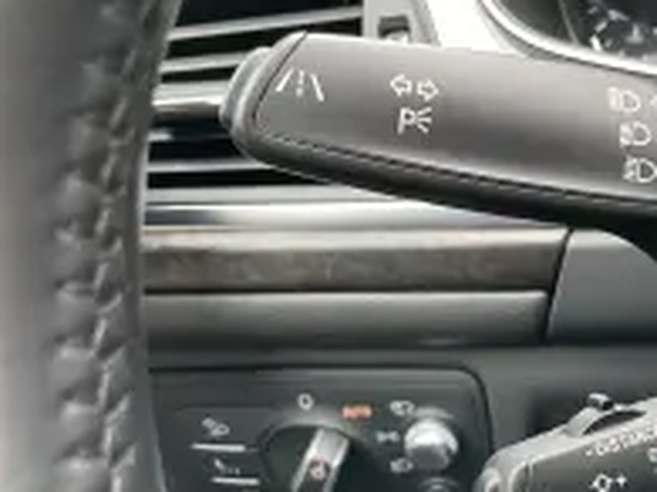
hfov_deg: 37.3
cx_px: 580
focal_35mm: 48
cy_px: 398
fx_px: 910
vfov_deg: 29.5
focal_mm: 4.2
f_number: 1.6
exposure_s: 1/83
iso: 125
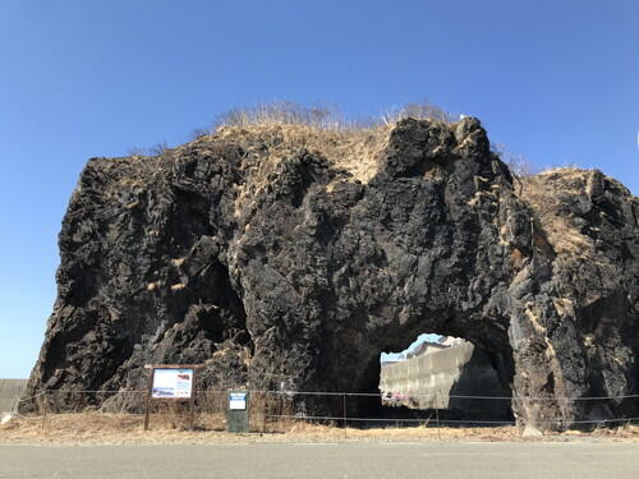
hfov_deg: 63.4
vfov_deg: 49.7
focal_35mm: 28
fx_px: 517
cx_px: 320
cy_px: 240
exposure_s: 1/1064
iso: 20
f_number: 1.8
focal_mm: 3.99
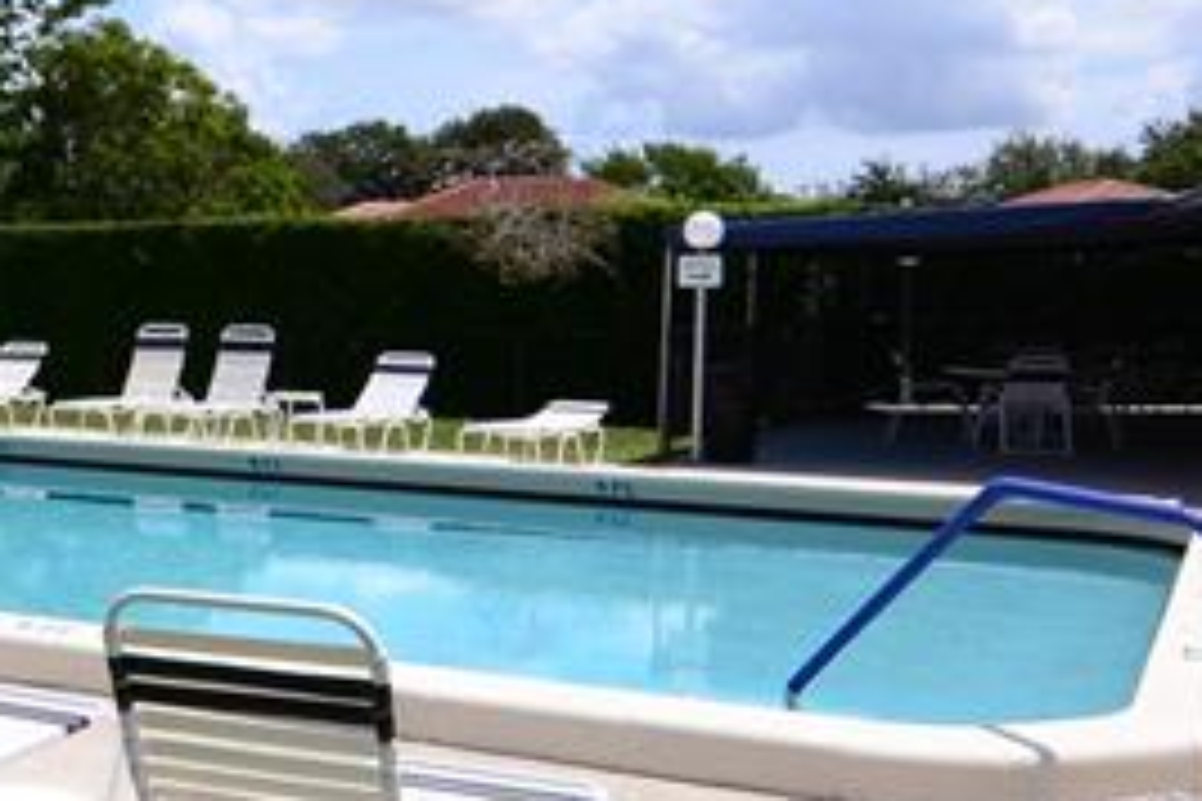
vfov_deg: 25.1
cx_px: 140
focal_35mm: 54
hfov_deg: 34.9
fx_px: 1803
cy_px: 425
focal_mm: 12
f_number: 14
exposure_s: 1/320
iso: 220
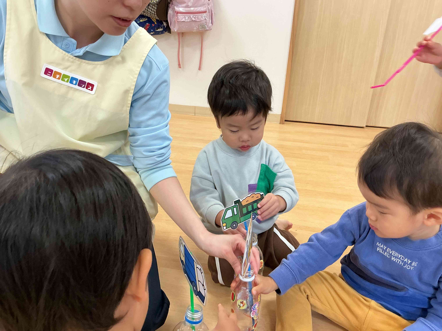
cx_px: 221
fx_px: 370
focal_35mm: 29
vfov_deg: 48.2
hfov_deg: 61.7
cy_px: 166
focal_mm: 3
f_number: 1.8
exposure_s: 1/60
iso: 80
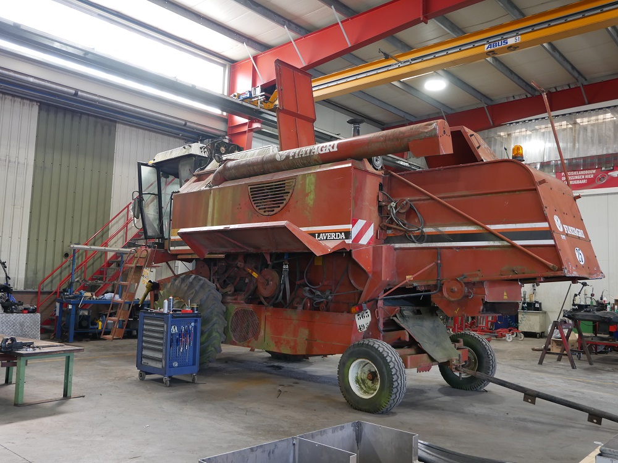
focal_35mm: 30
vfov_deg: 46.8
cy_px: 232
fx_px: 536
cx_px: 309
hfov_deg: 60.0
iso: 640
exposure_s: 1/60
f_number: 3.7
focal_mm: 15
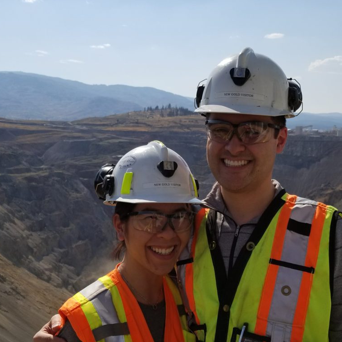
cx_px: 196
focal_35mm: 31
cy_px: 173
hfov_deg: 52.3
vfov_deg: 52.5
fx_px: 347
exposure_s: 1/5348
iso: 50
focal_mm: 4.25
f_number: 1.7
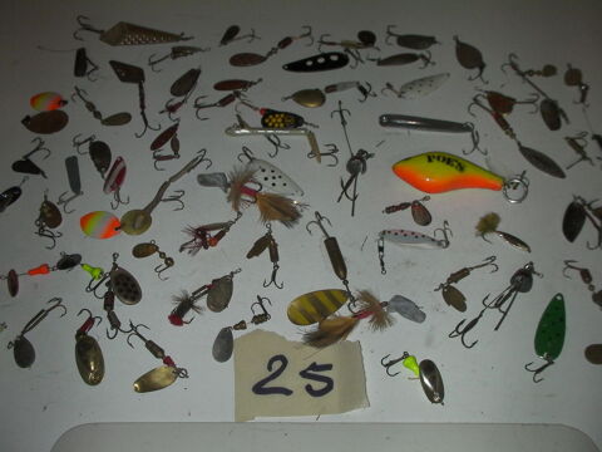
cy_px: 226
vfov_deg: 37.7
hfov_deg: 49.0
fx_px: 661
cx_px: 301
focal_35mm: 38
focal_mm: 6.3
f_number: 5.6
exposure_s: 1/30
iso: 200
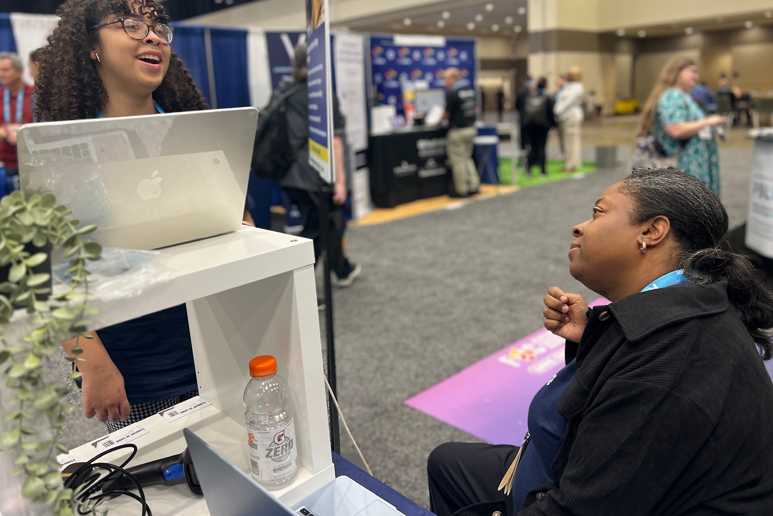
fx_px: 601
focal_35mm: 28
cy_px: 224
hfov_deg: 65.5
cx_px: 387
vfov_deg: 46.3
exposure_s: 1/120
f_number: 1.5
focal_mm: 5.7
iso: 100
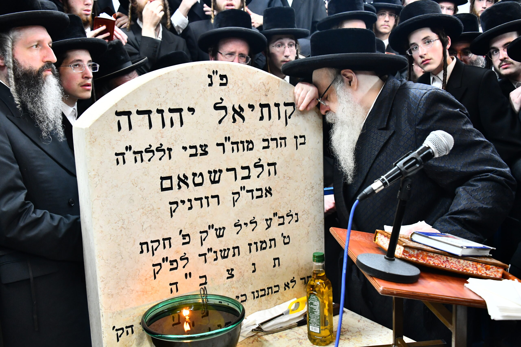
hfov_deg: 53.1
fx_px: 521
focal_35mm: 36
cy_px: 174
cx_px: 260
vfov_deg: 36.9
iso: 3200
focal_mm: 36
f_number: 5.6
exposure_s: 1/80
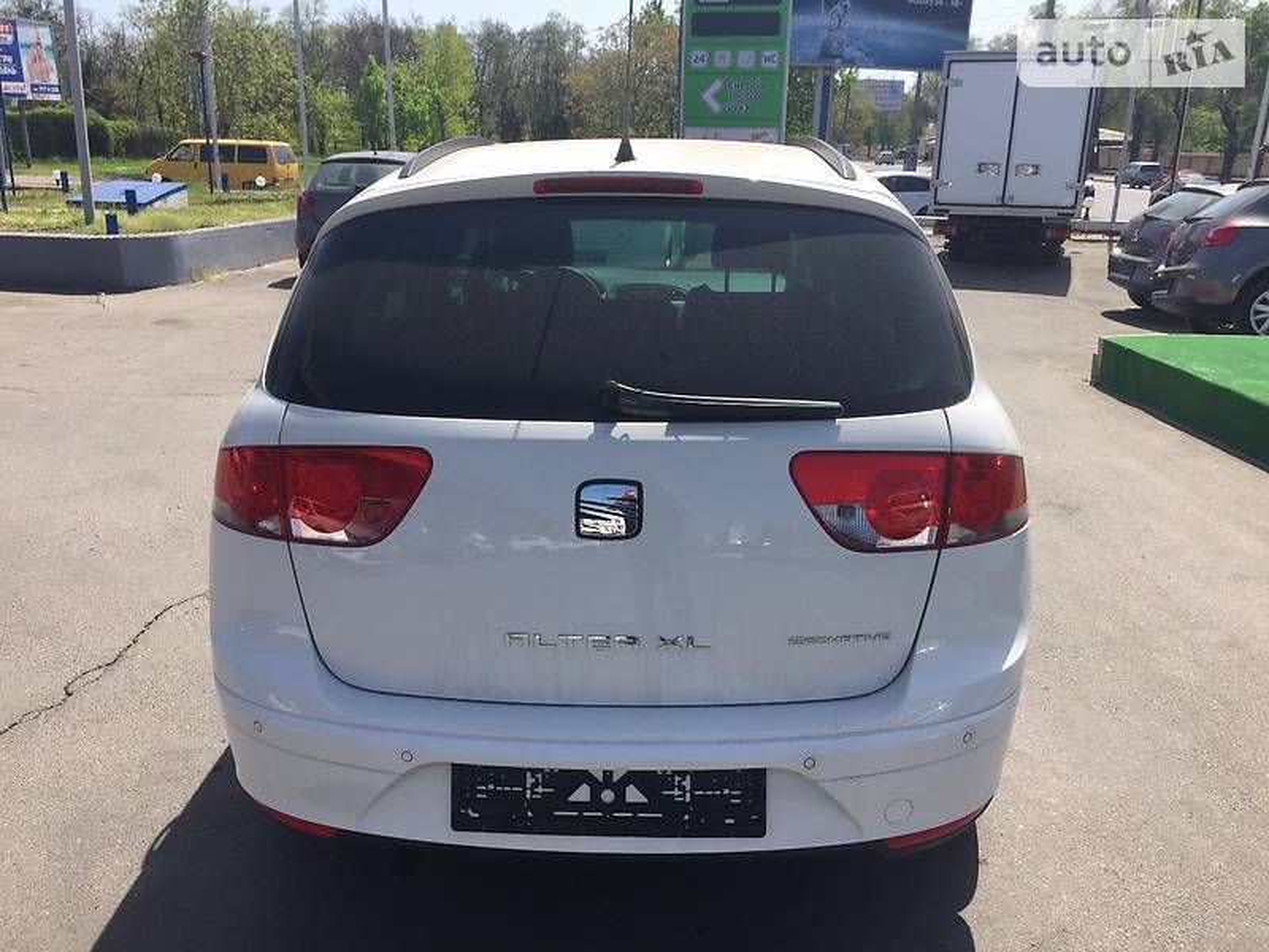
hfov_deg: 61.7
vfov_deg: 48.2
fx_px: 1063
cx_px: 634
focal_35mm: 29
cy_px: 476
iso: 32
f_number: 2.2
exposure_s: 1/1319
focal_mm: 4.2
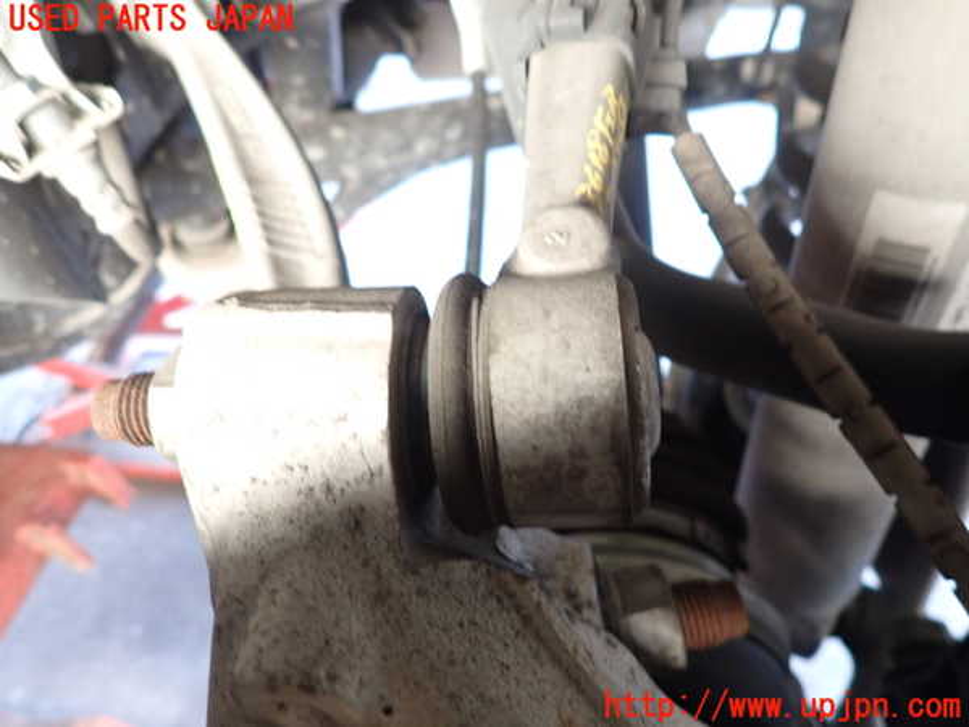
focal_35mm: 25
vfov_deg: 54.9
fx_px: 700
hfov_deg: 69.4
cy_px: 364
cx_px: 484
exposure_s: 1/30
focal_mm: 4.5
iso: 320
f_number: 2
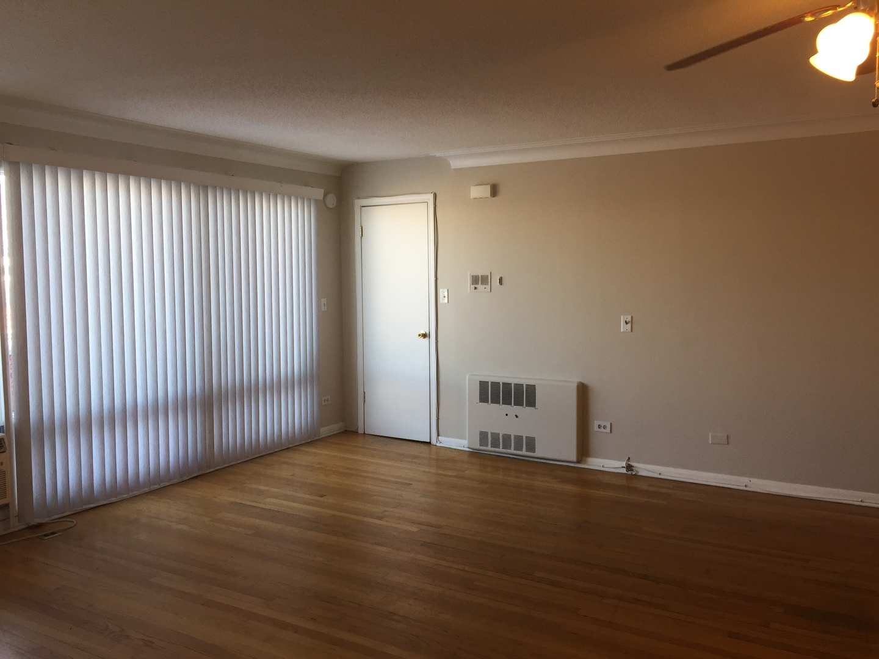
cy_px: 330
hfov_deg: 61.7
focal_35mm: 29
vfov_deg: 48.2
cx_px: 440
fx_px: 736
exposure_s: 1/120
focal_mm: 4.15
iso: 50
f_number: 2.2
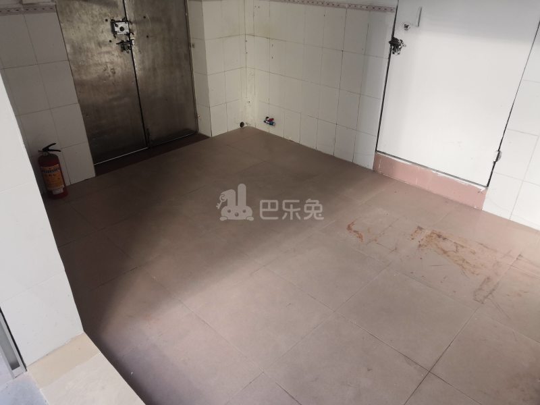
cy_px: 202
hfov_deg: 65.3
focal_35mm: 27
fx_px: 421
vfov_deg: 51.4
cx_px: 270
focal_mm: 3.95
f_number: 1.8
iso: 80
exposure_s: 1/100
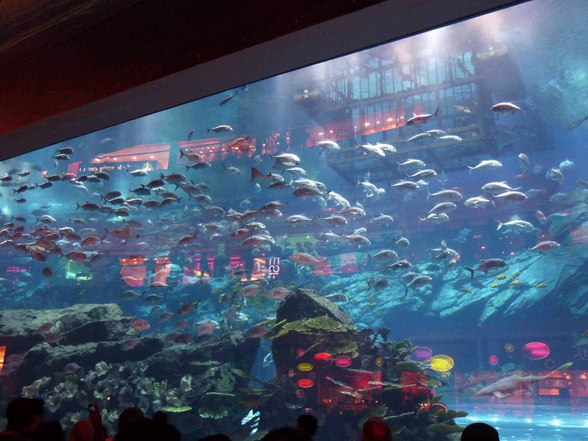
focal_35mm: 35
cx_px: 294
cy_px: 220
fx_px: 595
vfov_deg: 40.7
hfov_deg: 52.6
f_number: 3.5
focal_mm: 5.7
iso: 400
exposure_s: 1/15
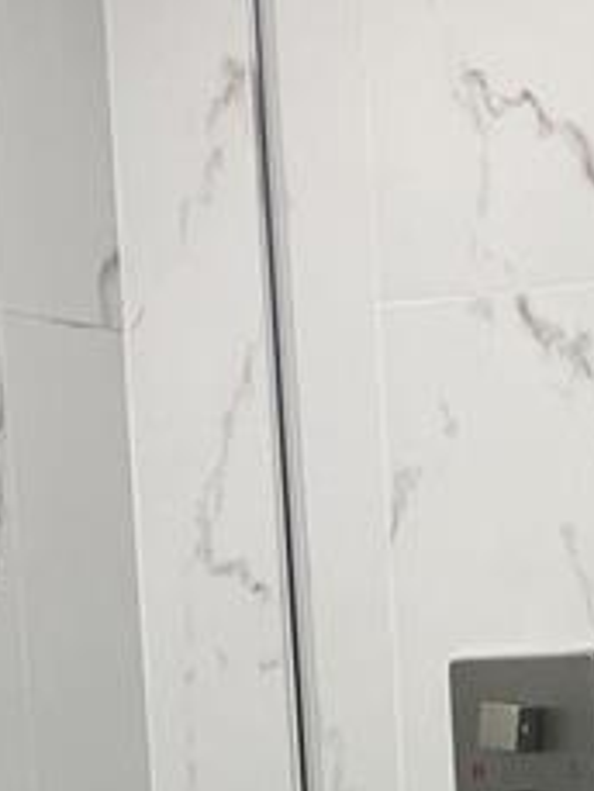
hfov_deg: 10.7
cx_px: 732
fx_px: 3109
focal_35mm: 136
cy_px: 1157
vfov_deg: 13.7
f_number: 1.5
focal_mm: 5.7
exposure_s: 1/120
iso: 80
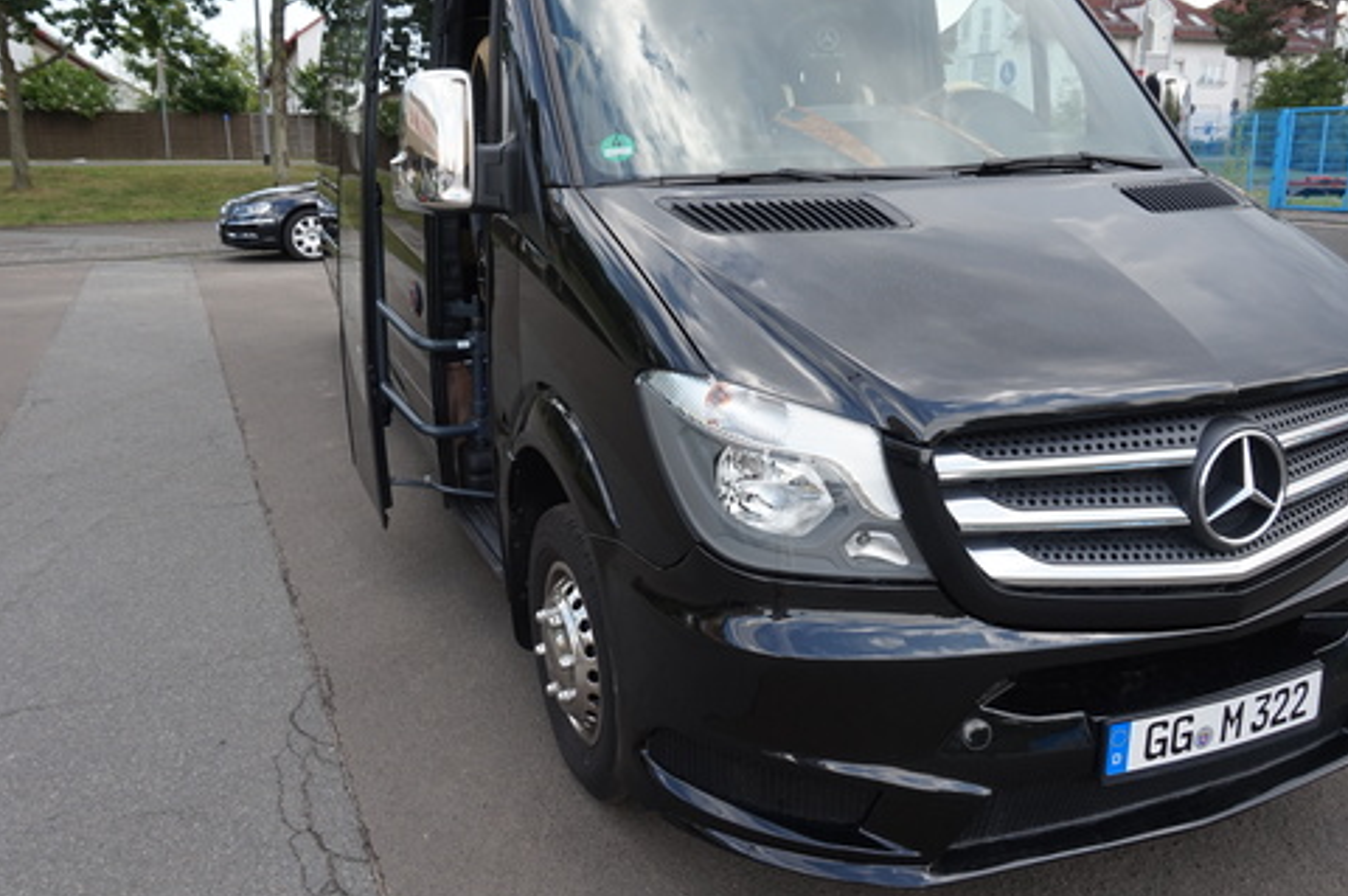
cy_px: 393
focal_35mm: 29
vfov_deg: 44.8
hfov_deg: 63.7
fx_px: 1085
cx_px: 652
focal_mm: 16
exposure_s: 1/80
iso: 100
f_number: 6.3
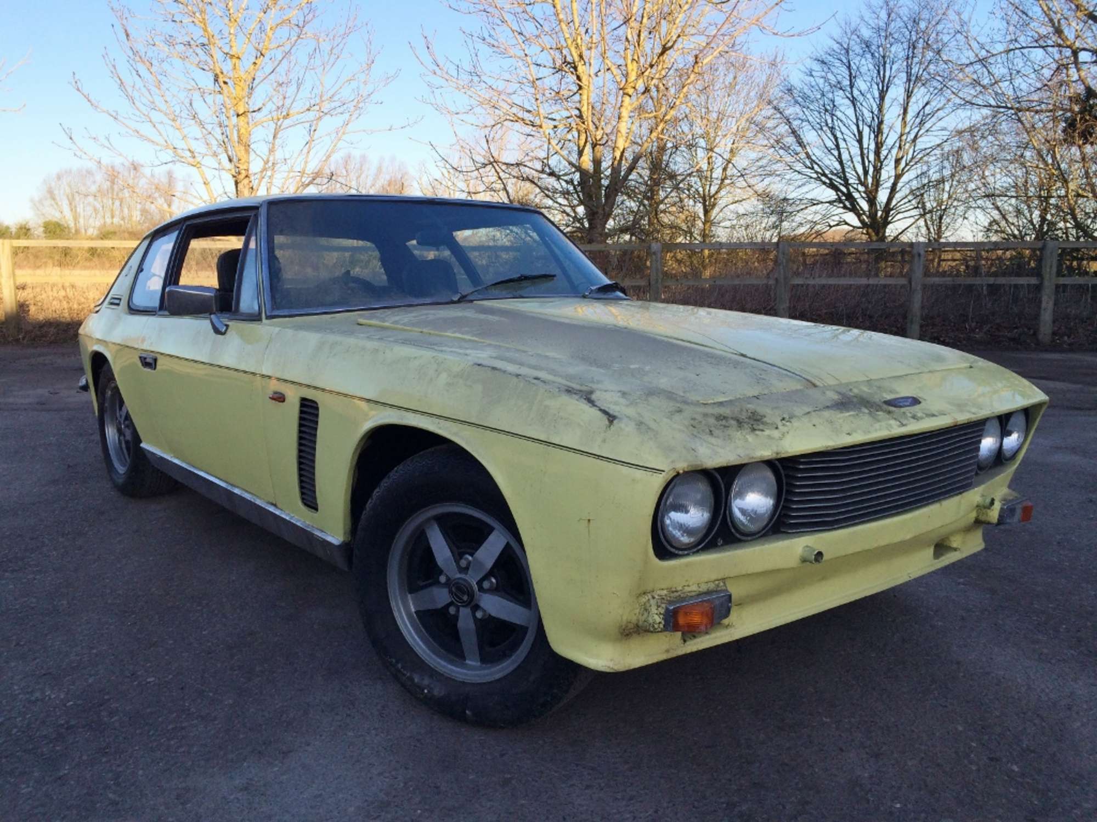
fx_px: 919
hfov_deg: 61.7
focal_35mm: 29
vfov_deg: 48.2
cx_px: 548
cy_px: 411
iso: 32
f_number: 2.2
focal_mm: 4.15
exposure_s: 1/707
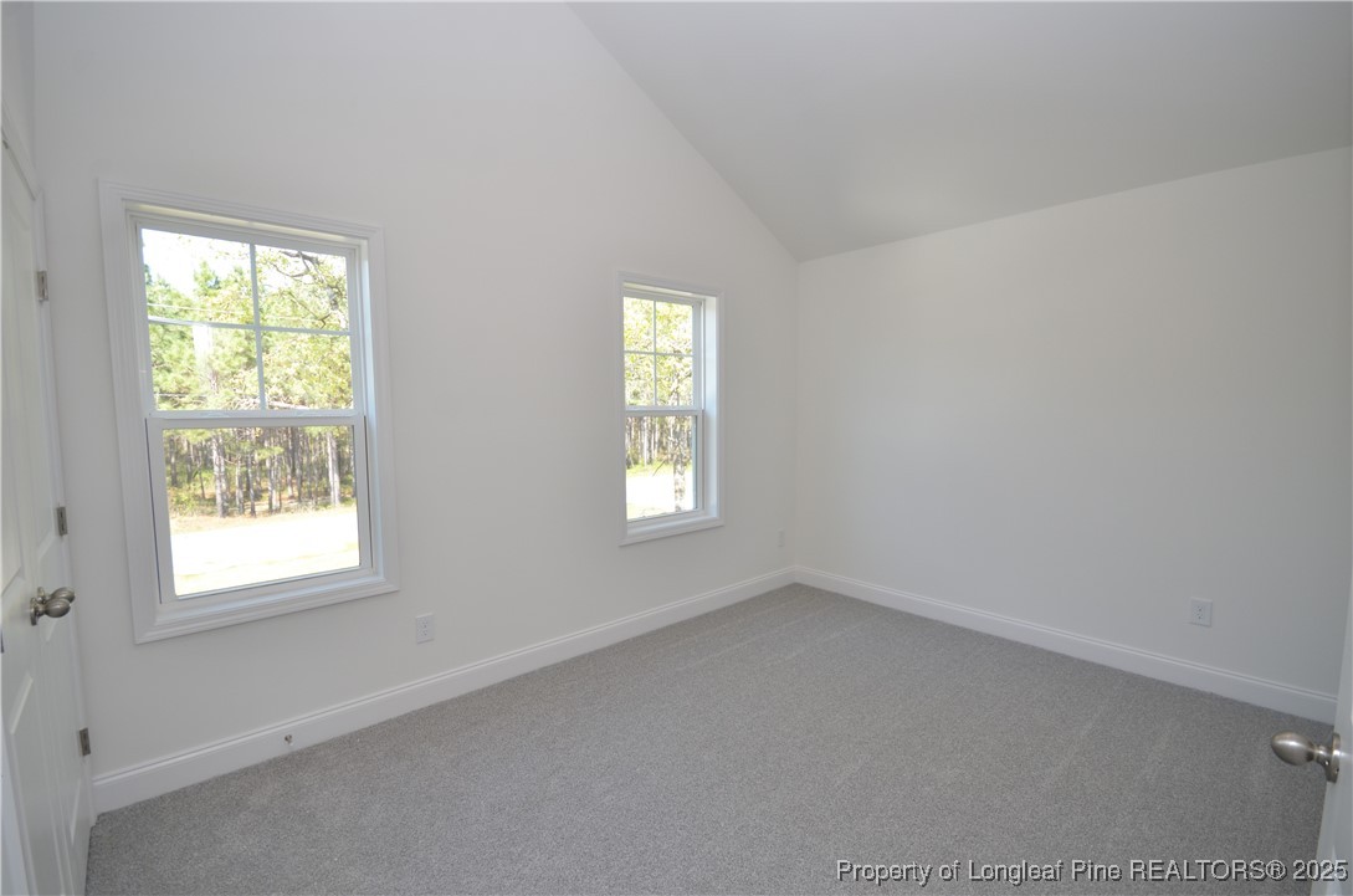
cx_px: 676
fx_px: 563
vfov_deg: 77.1
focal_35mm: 15
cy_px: 448
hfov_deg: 100.5
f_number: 5.6
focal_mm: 10
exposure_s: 1/125
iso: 400
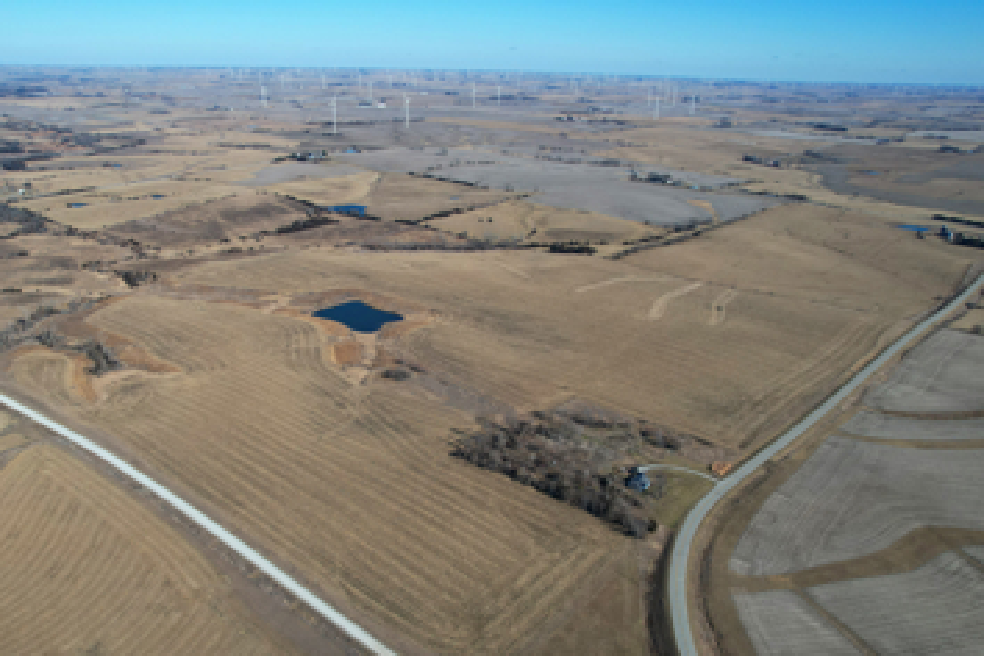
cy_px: 406
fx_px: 765
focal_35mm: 28
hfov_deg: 65.1
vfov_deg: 46.0
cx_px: 414
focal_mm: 8.38
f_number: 2.8
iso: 100
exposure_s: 1/2000
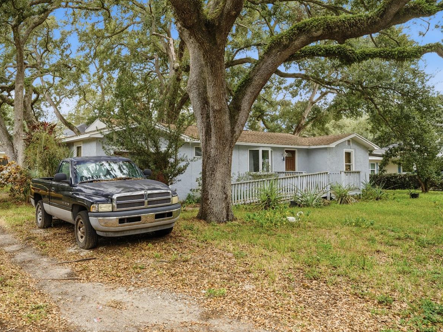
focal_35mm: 30
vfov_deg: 46.8
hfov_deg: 59.7
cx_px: 189
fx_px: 384
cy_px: 165
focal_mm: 23
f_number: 8
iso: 400
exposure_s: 1/1000
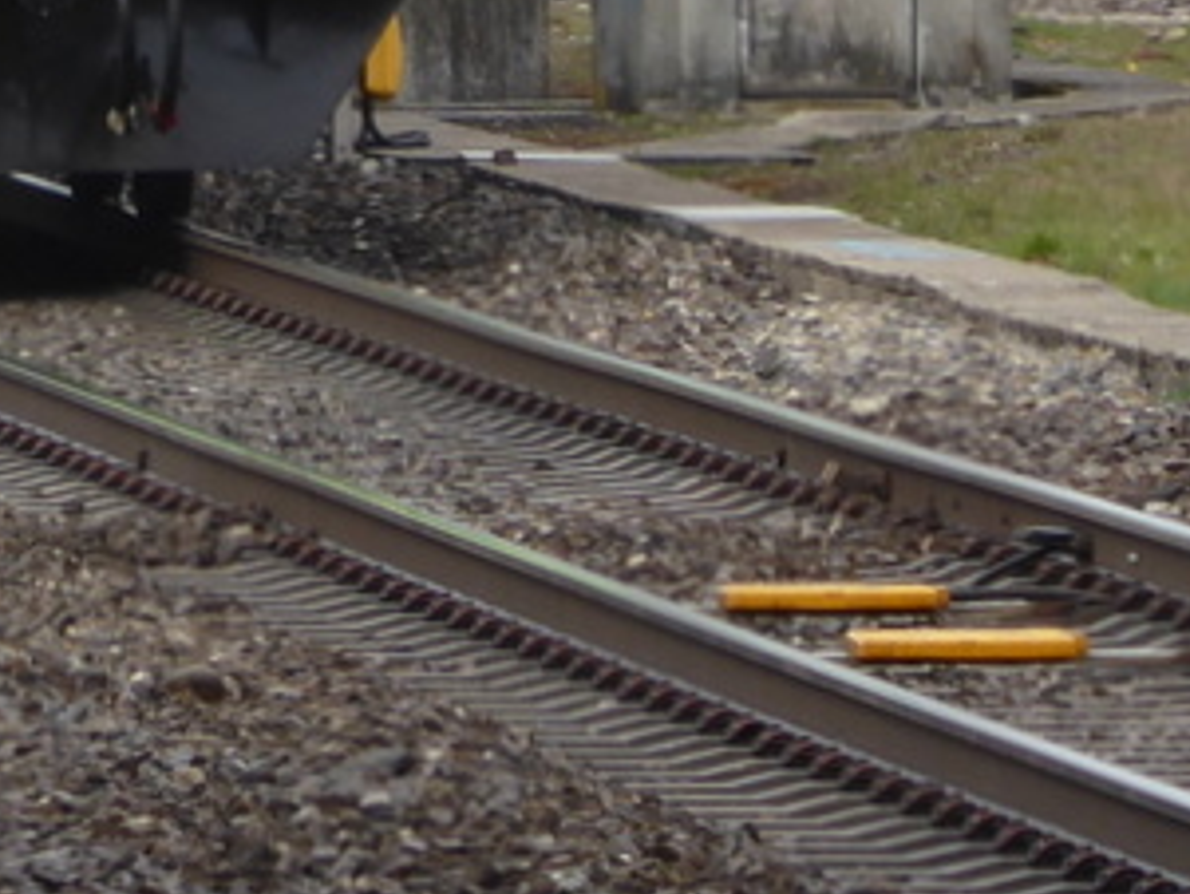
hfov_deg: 1.6
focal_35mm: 1249
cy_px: -708
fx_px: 42954
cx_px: -95
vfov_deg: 1.2
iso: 80
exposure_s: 1/80
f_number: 5.7
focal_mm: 50.5
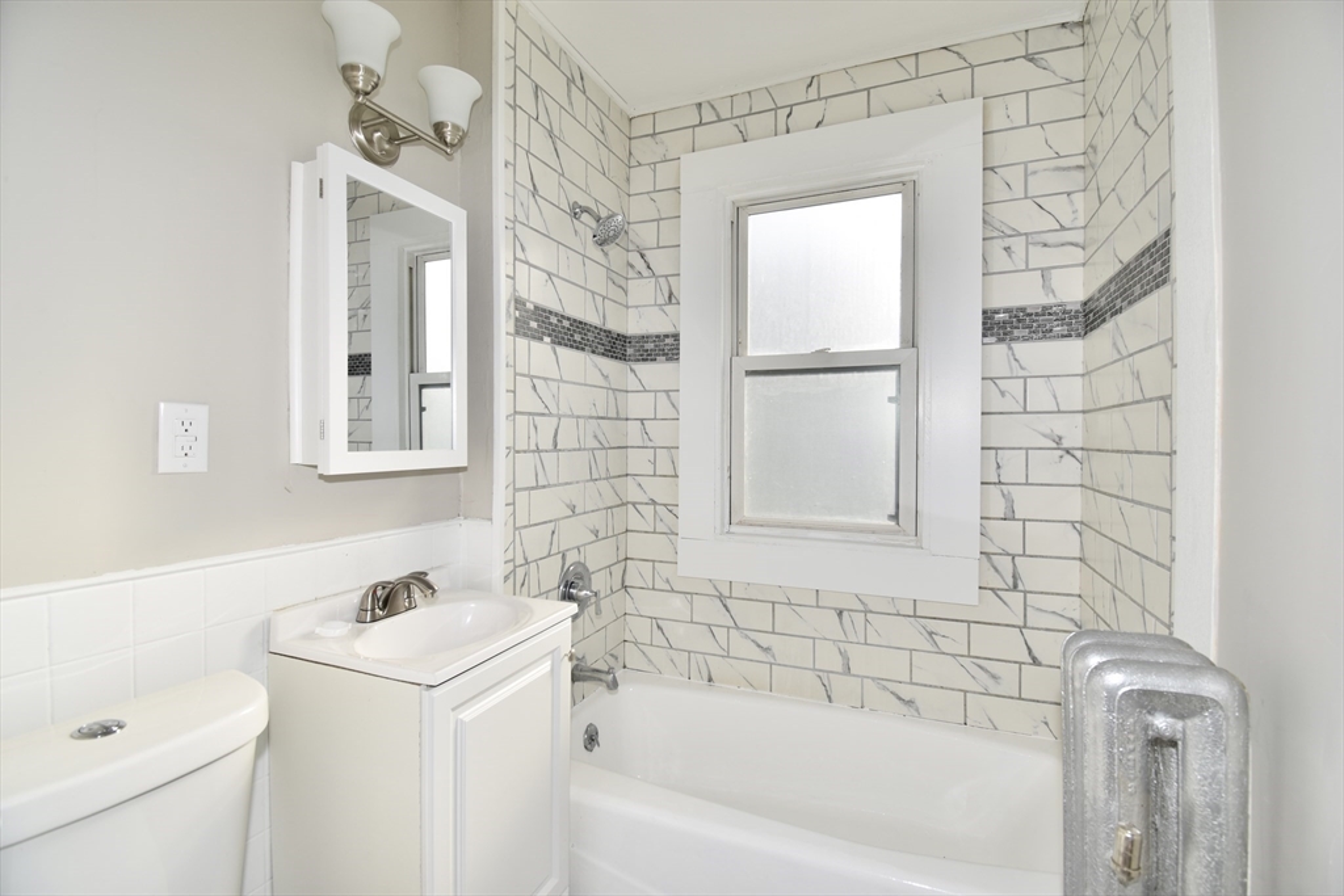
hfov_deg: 100.4
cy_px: 448
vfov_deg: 77.3
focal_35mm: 15
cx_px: 672
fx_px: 560
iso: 100
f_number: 6.3
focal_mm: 10
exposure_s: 1/160
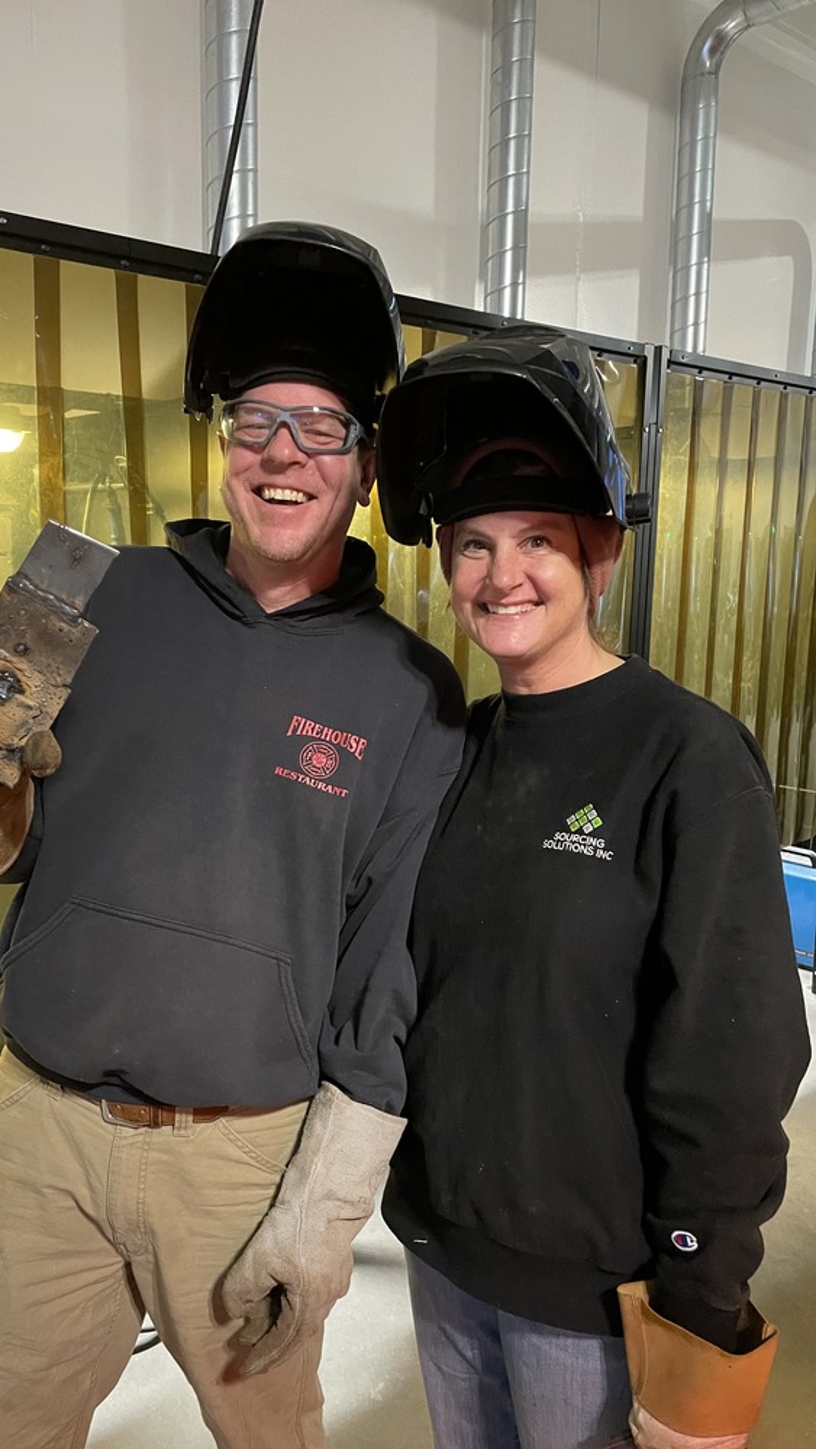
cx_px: 336
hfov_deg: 40.1
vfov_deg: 66.1
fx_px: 1115
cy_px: 729
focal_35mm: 29
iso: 500
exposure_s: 1/60
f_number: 1.6
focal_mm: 4.2
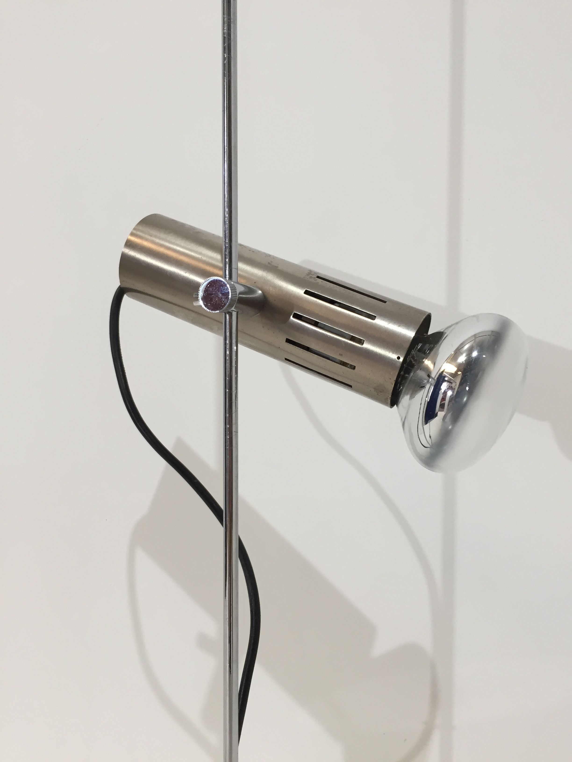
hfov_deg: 48.2
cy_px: 381
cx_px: 286
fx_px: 639
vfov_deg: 61.7
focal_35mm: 29
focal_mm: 4.15
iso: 32
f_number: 2.2
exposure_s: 1/33
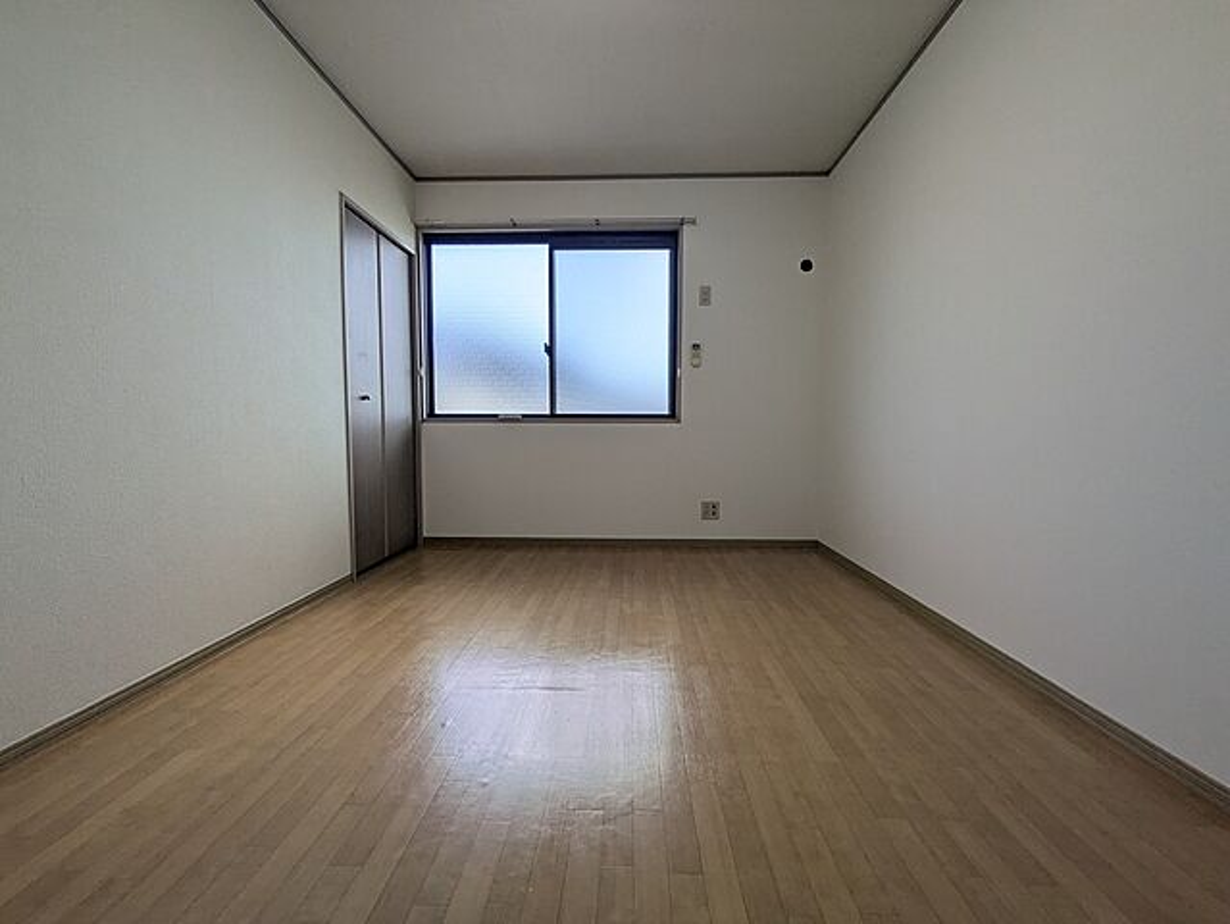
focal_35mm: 14
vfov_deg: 85.7
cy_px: 462
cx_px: 615
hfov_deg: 102.0
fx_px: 498
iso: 49
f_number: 2.2
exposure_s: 1/317
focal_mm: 1.83
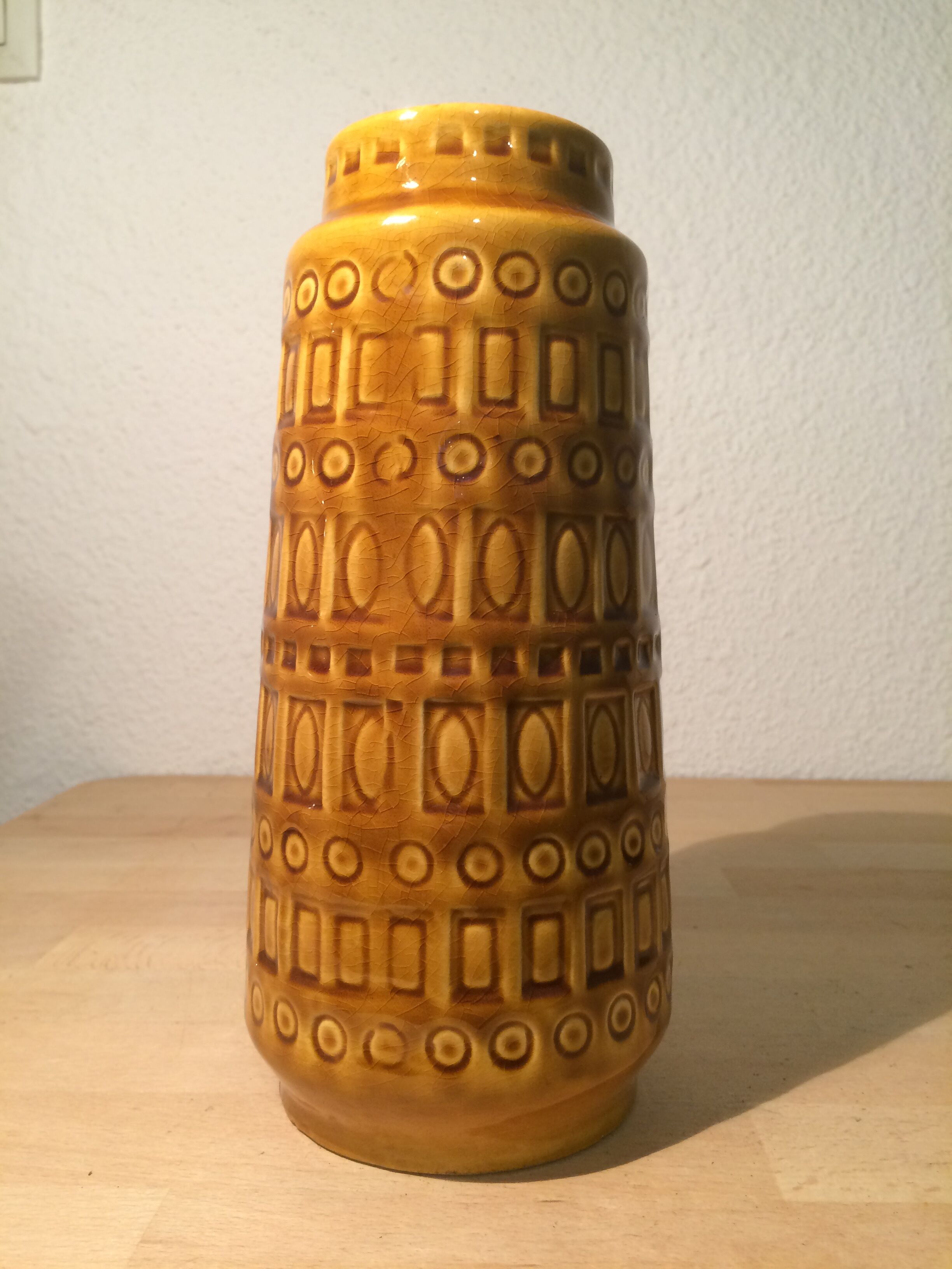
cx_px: 476
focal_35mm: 29
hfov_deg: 48.2
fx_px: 1063
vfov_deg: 61.7
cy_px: 634
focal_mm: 4.15
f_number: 2.2
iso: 100
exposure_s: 1/33
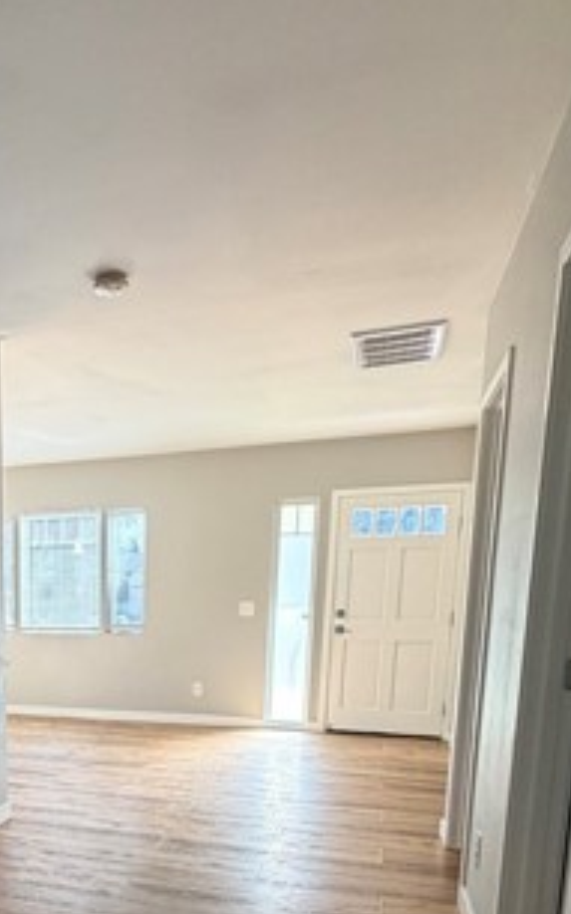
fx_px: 773
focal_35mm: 31
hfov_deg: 37.1
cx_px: 24
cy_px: 735
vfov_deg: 56.7
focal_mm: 2.22
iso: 250
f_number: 2.2
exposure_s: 1/121
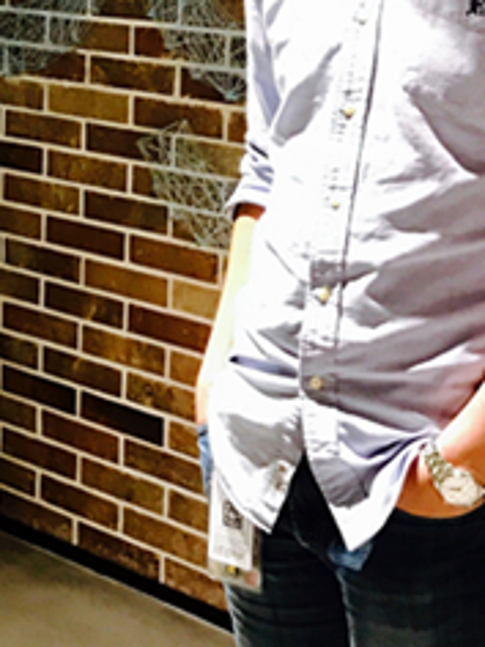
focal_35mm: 87
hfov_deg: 17.0
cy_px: 136
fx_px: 1625
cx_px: 203
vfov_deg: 22.2
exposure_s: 1/17
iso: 80
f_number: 1.8
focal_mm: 3.99
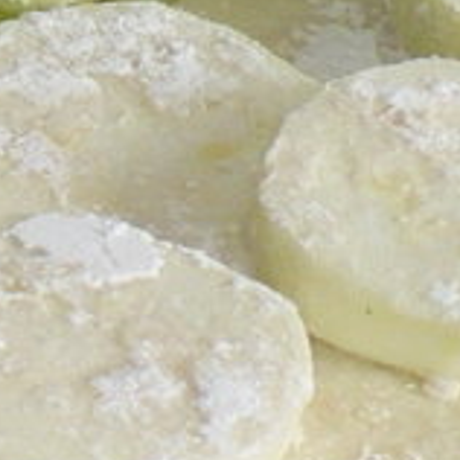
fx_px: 4781
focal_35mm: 318
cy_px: 221
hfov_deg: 5.3
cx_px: -652
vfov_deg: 5.5
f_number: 2.8
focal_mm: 6.1
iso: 100
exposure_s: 1/80
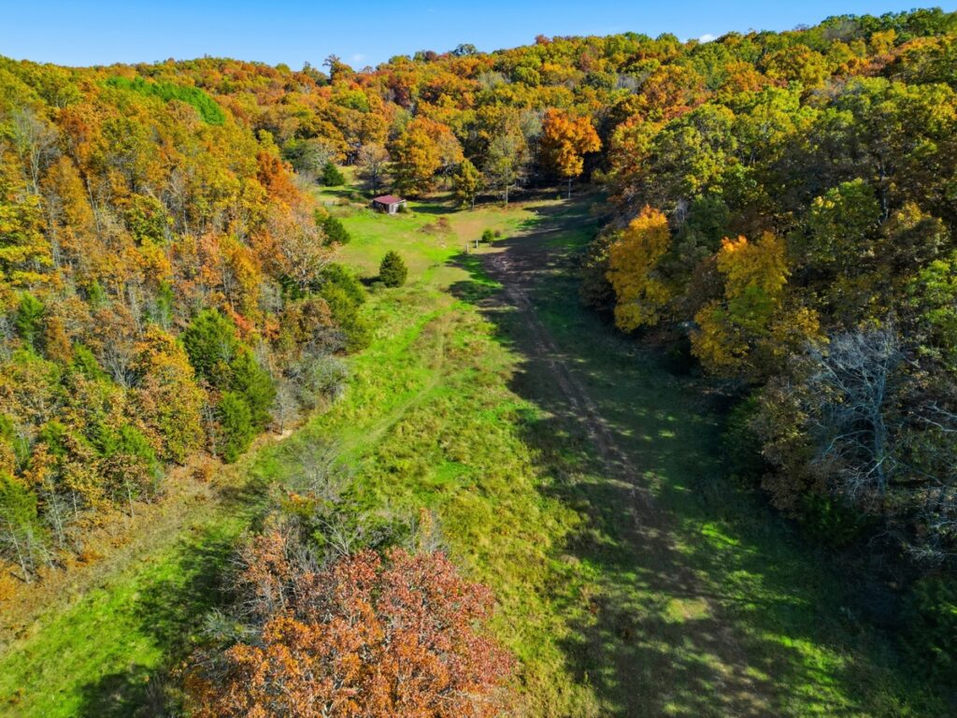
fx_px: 664
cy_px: 359
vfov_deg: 56.8
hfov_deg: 71.6
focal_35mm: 24
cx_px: 478
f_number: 1.7
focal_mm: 6.7
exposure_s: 1/640
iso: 100
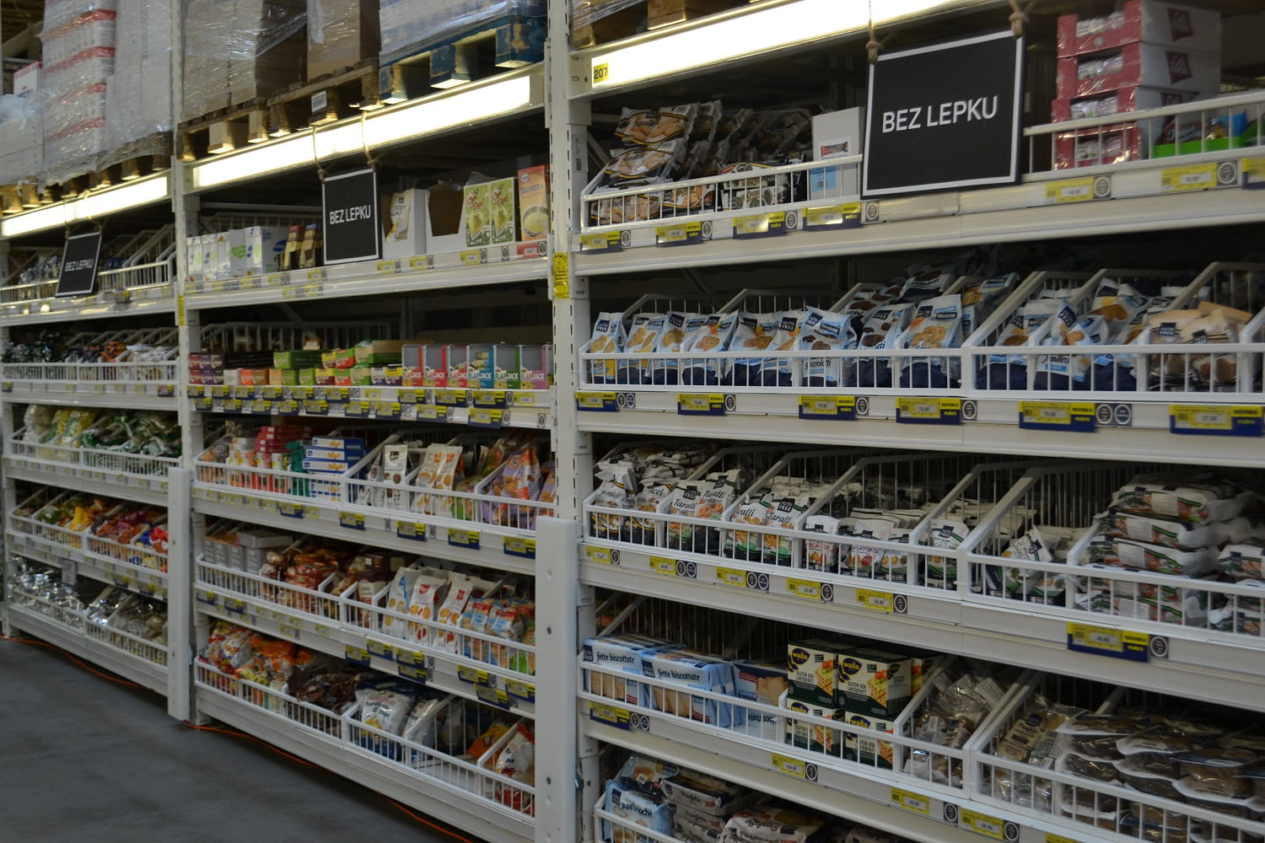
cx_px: 632
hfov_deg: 43.6
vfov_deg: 29.9
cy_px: 422
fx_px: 1581
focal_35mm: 45
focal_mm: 30
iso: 400
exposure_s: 1/100
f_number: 5
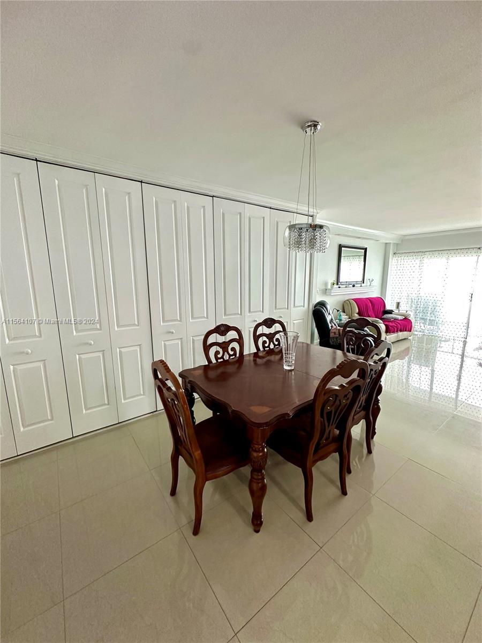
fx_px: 260
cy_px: 322
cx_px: 241
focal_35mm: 14
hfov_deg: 85.7
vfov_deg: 102.1
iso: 320
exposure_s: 1/120
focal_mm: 2.22
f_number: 2.2
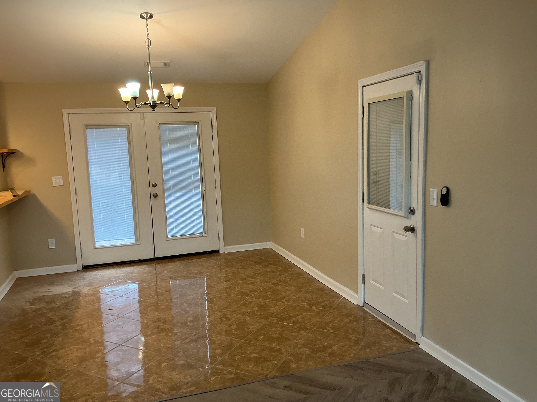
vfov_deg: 48.2
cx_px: 268
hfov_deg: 61.7
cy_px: 201
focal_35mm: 29
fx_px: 450
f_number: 1.8
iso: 64
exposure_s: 1/60
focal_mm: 3
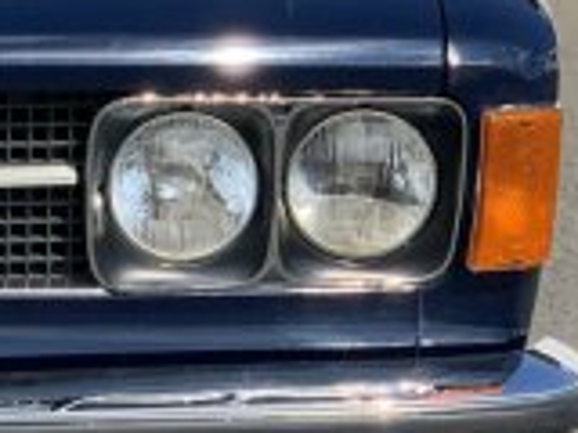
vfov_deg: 7.1
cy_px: 47
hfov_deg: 9.3
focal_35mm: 208
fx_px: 3473
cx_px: -191
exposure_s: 1/1597
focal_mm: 6
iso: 16
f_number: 2.4
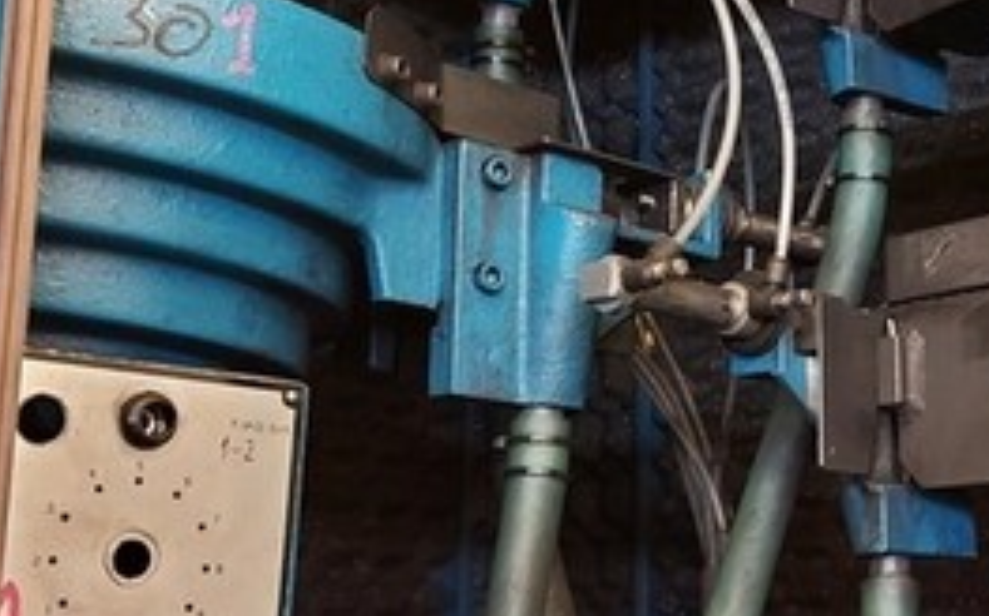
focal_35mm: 58
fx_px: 1562
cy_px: 293
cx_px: 730
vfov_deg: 22.3
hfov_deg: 34.5
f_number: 1.8
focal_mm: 5.23
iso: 500
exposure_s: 1/20
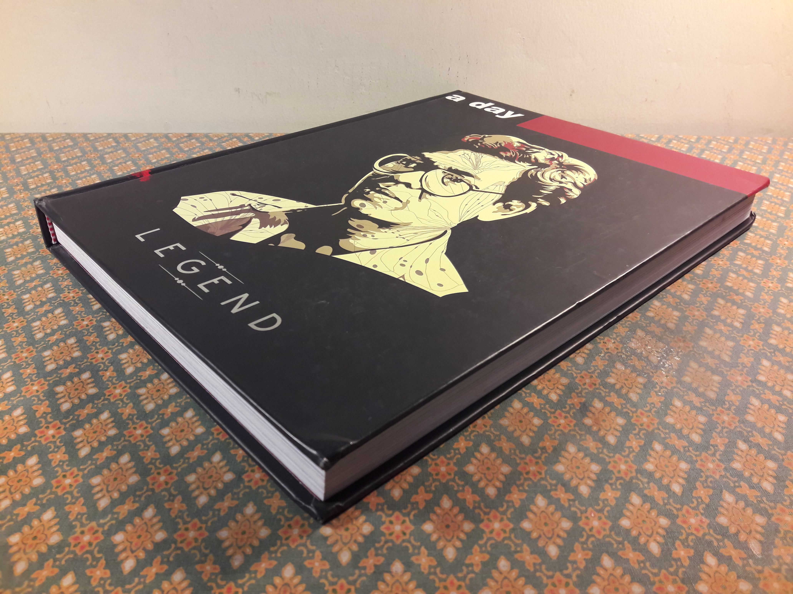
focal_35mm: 28
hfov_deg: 63.4
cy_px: 297
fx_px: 641
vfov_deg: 49.7
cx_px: 396
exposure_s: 1/33
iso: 80
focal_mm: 3.7
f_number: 1.9
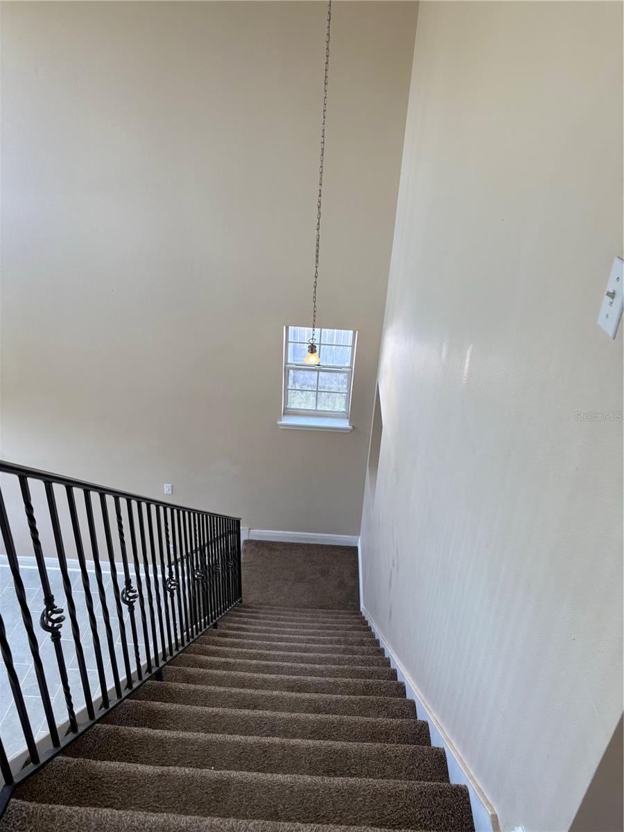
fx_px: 625
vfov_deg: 67.3
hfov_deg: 53.1
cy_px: 416
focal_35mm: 26
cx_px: 312
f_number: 1.6
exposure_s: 1/120
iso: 50
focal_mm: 5.96
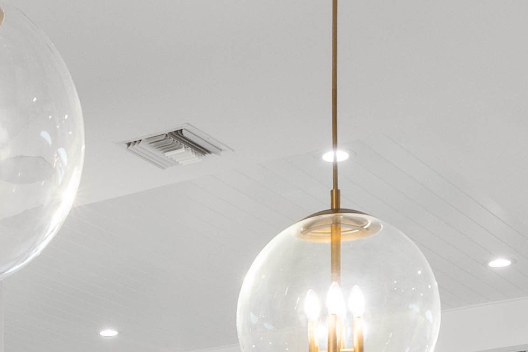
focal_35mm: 99
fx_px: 1452
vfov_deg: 12.3
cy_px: 701
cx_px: 104
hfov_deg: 20.4
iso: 250
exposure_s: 1/13
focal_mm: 16
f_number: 9
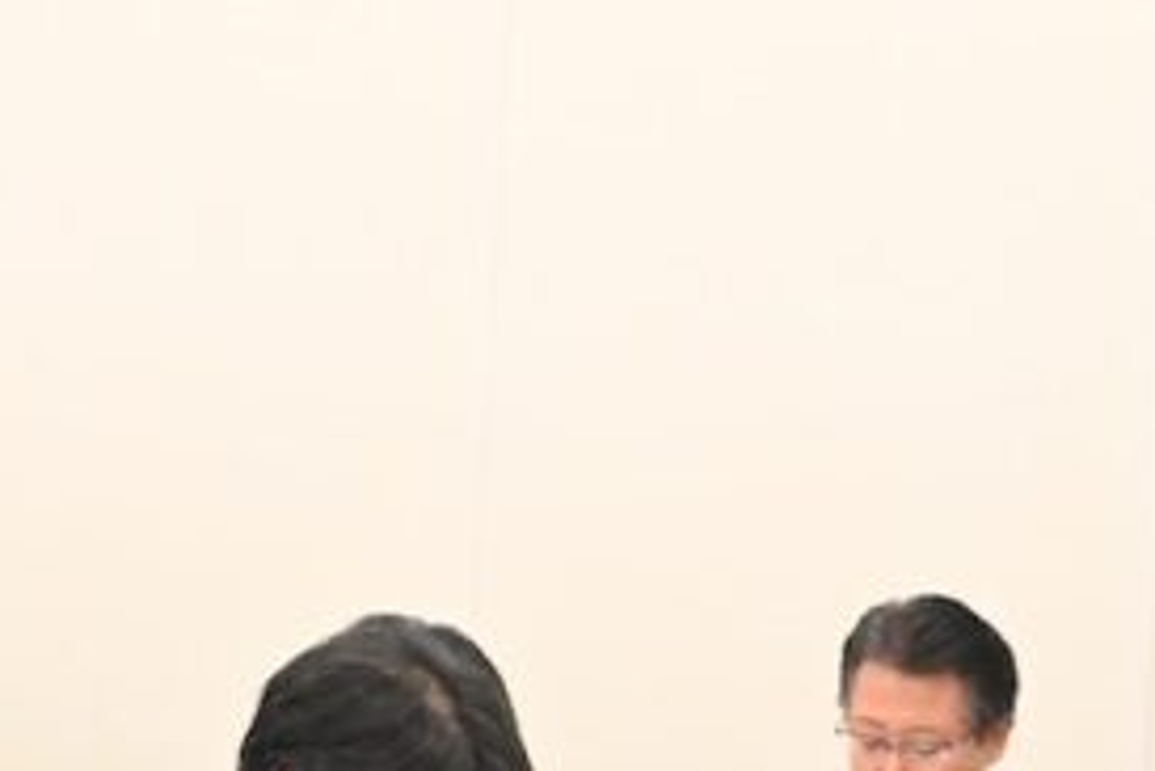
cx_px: 426
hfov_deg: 11.2
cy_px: 952
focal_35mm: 184
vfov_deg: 7.4
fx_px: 5906
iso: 2800
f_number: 5
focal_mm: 34
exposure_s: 1/125
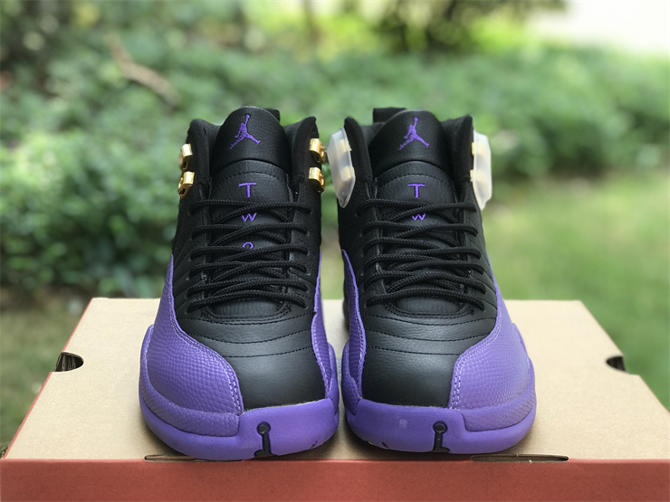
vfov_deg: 25.7
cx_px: 335
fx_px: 1103
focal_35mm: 57
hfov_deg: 33.8
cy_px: 251
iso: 32
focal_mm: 6.6
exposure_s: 1/100
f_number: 2.8
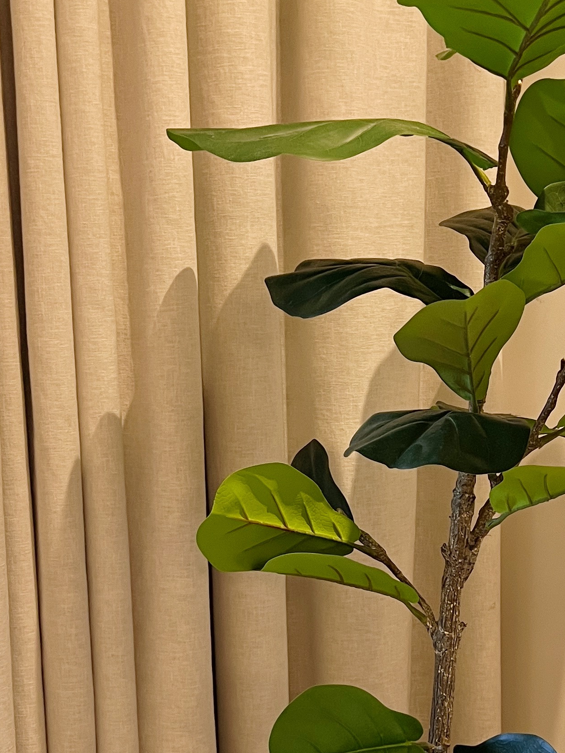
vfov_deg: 30.4
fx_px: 1371
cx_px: 326
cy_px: 532
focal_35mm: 63
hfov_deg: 23.3
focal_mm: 5.7
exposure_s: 1/60
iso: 200
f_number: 1.5
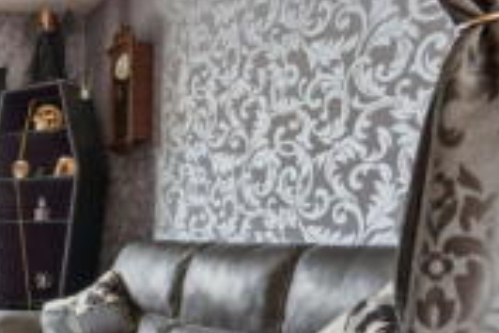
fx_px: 596
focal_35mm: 43
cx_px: -158
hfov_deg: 32.9
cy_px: 222
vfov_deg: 31.0
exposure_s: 1/20
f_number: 7.1
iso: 640
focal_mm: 16
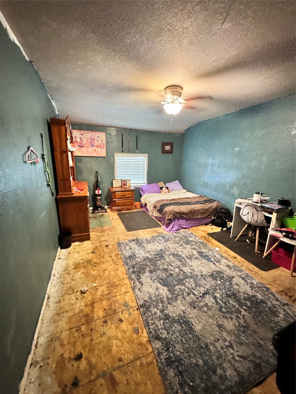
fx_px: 160
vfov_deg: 102.1
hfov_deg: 85.7
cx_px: 148
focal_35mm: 14
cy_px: 197
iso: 1250
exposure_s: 1/40
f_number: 2.2
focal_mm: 2.22
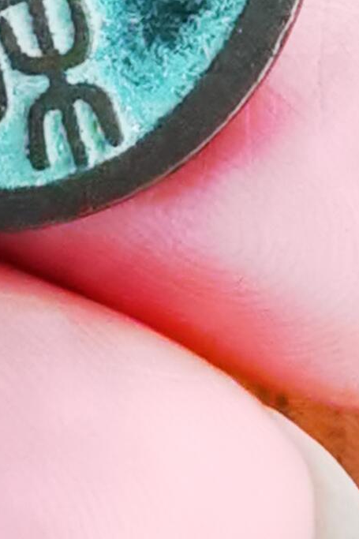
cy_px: -101
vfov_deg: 9.2
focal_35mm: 222
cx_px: 70
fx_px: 3322
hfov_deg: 6.2
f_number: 1.9
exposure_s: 1/100
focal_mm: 6.71
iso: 1250
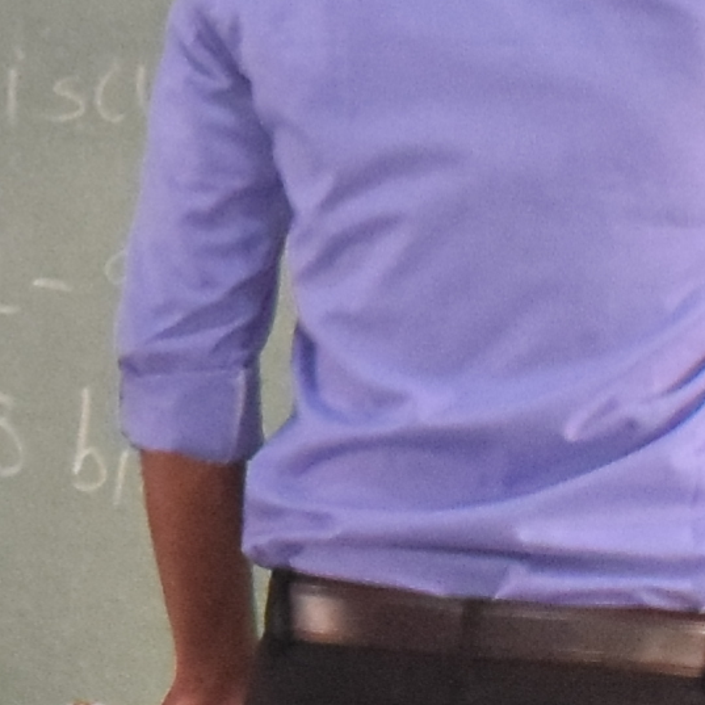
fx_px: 10179
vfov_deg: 4.0
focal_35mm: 442
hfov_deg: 4.0
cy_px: 694
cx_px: 555
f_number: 4.2
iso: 2500
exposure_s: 1/60
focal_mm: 31
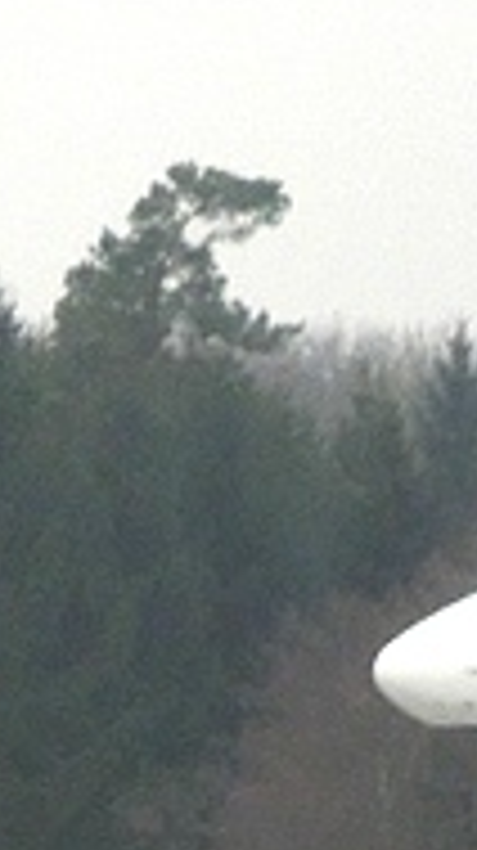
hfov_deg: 0.9
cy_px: 495
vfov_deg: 1.6
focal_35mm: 1385
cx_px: 1593
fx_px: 31212
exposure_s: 1/640
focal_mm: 53
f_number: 5.9
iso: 400
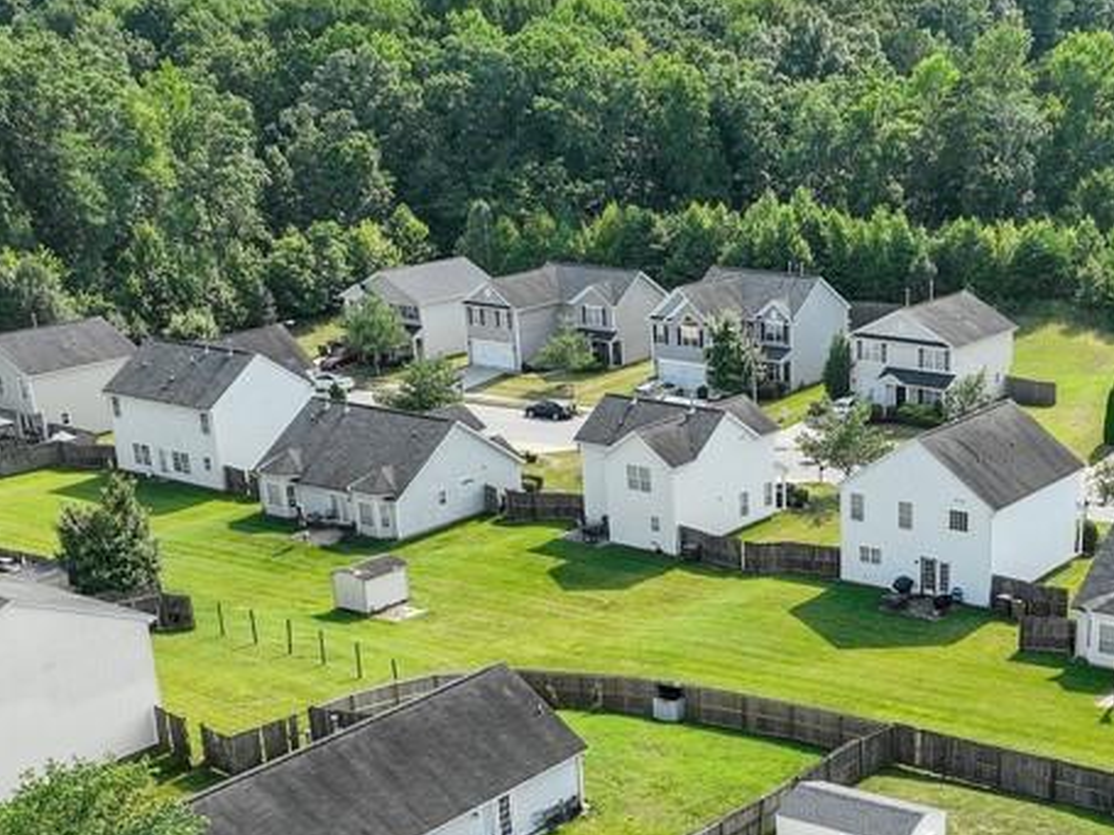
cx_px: 859
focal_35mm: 54
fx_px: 1737
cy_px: 736
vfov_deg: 26.2
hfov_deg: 34.7
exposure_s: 1/2500
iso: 220
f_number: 2.8
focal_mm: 12.29
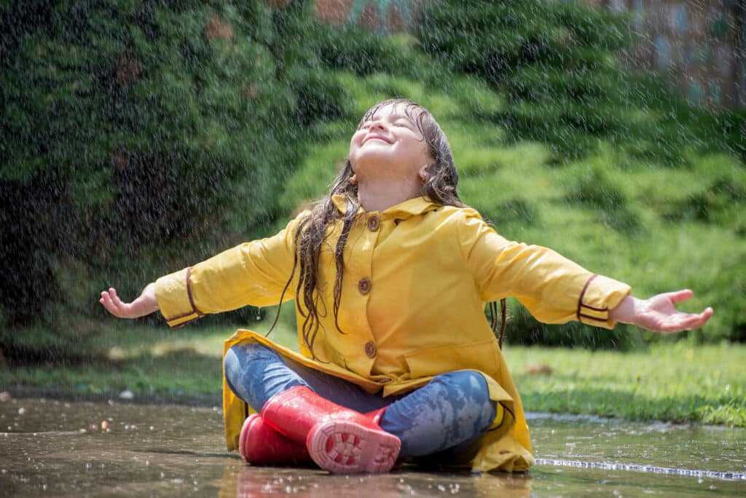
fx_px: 3836
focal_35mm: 185
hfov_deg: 11.1
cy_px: 249
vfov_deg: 7.4
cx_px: 373
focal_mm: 185
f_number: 5
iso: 125
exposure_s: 1/320
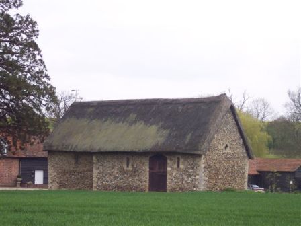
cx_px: 150
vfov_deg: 13.0
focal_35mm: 114
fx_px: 991
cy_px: 113
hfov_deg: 17.3
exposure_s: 1/350
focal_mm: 24
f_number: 4.8
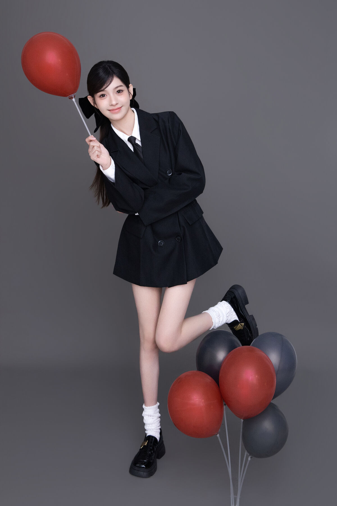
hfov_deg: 27.5
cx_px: 168
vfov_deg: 40.3
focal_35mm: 49
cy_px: 253
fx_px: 688
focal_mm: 50
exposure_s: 1/50
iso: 3200
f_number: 8
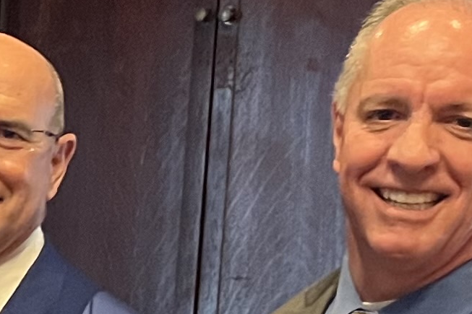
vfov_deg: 8.0
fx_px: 2189
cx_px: -434
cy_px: 523
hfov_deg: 11.3
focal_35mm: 167
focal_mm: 5.1
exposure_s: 1/40
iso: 500
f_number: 1.6
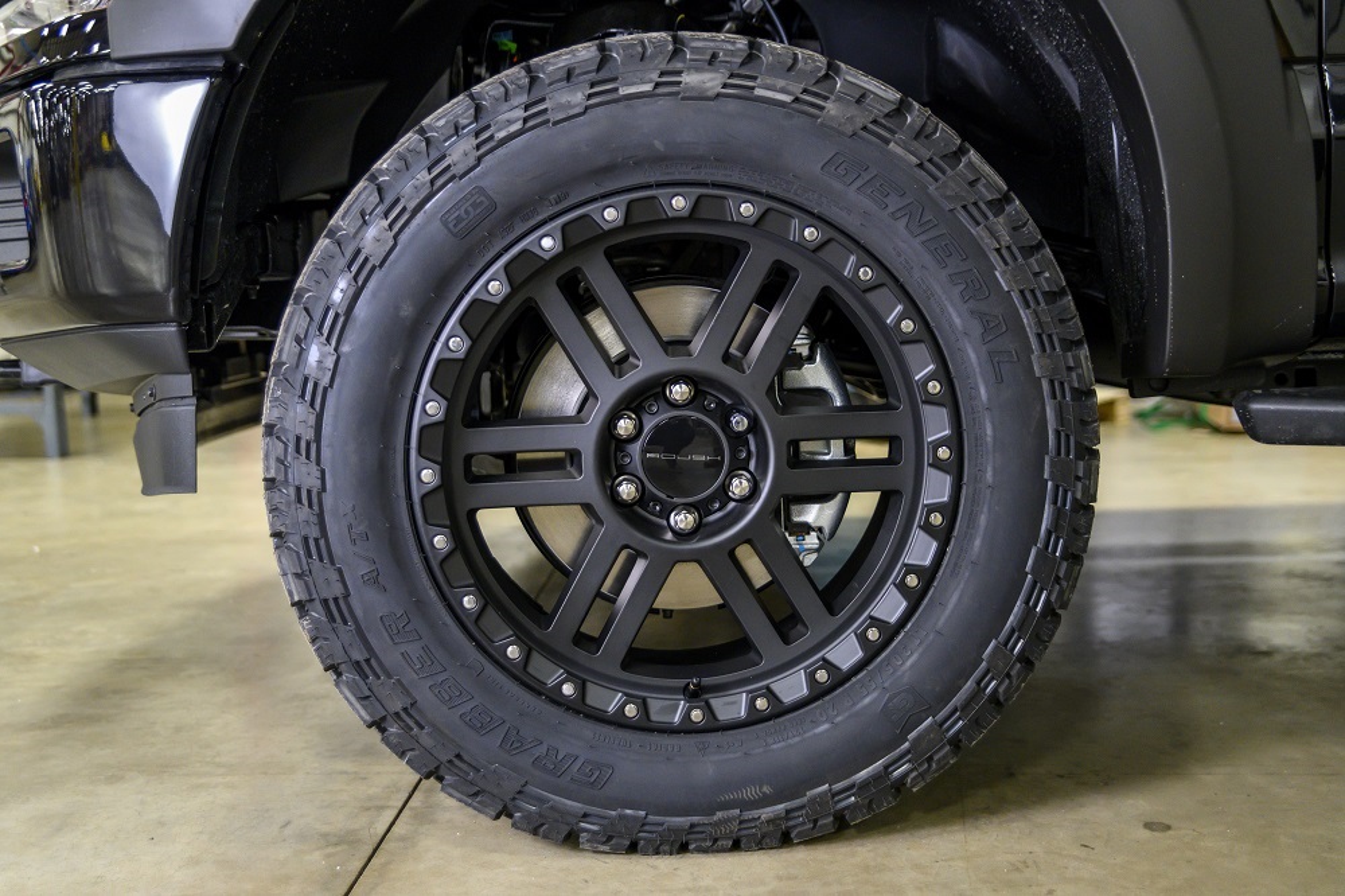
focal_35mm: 44
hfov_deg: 44.5
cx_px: 672
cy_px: 448
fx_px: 1643
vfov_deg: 30.5
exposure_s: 1/160
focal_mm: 44
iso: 4000
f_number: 2.8
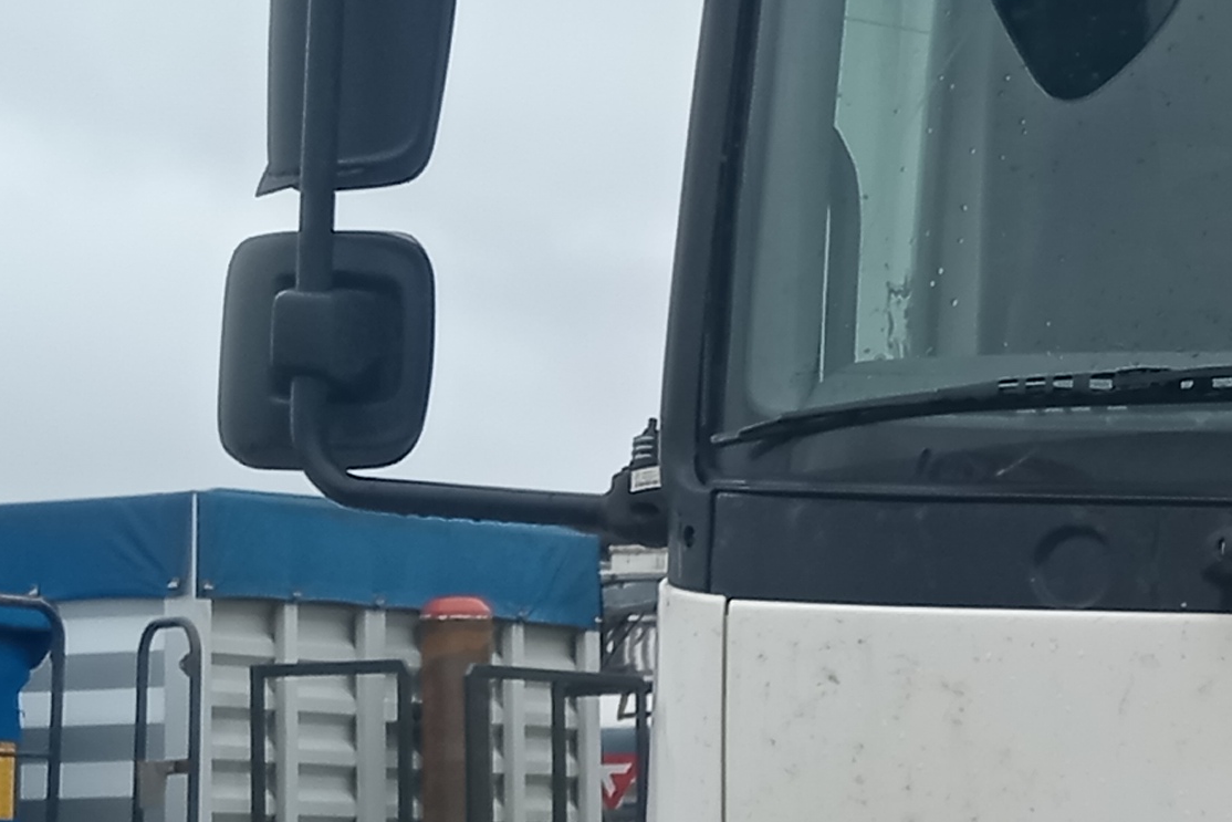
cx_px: 1746
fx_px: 4997
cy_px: 835
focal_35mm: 146
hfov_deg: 13.4
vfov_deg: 9.3
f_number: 1.9
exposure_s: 1/227
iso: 100
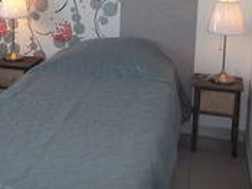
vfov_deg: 21.7
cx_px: 39
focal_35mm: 66
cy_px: 14
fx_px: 480
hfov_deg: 28.6
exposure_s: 1/30
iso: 80
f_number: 2.9
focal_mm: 5.7
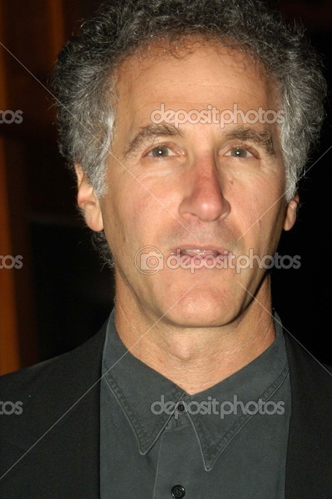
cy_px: 262
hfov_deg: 7.1
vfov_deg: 10.7
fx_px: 2674
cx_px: 217
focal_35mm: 193
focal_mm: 86
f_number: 5.6
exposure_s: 1/250
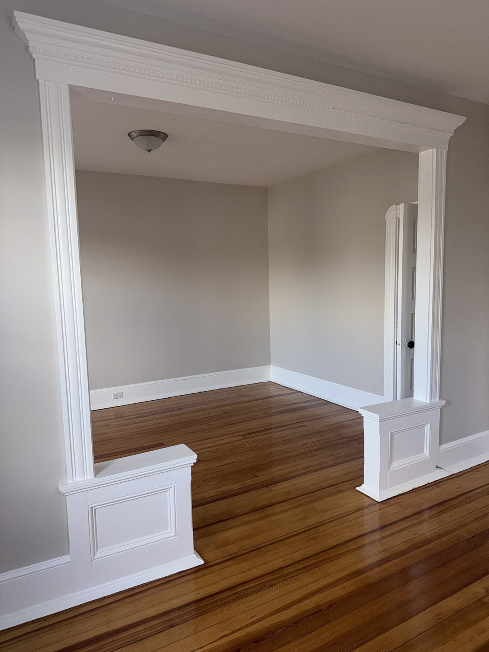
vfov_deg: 71.6
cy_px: 326
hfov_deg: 56.8
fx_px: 452
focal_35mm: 24
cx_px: 244
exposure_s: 1/182
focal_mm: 6.76
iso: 50
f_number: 1.78
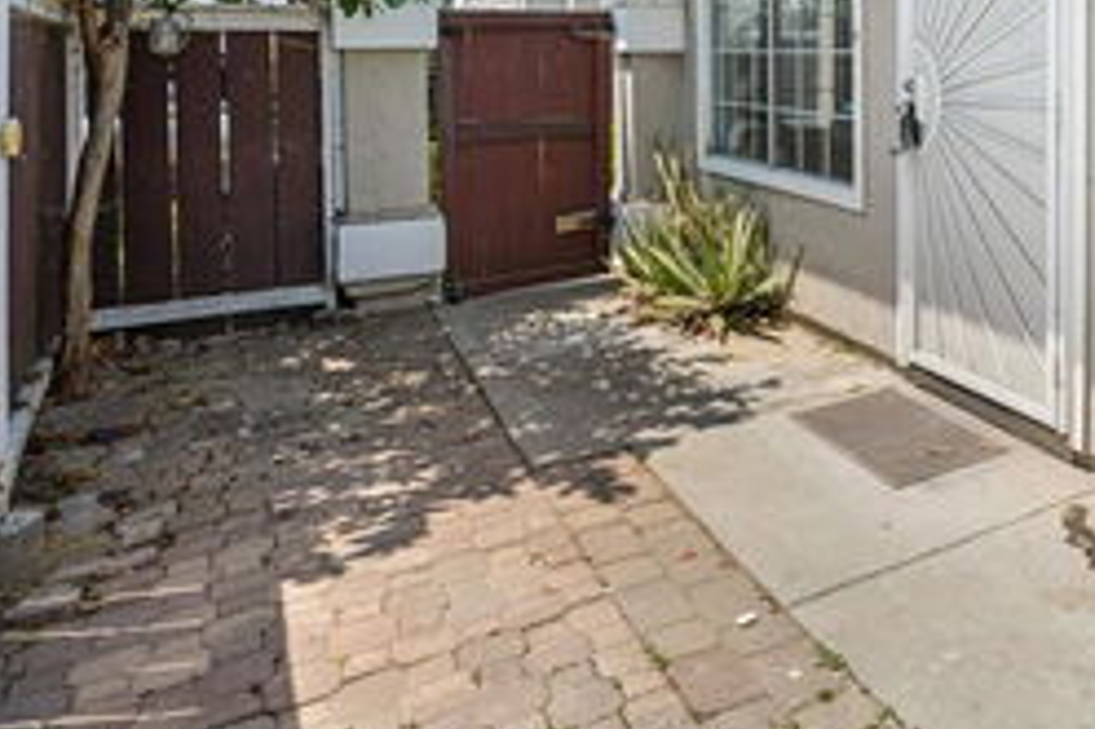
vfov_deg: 38.9
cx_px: 1051
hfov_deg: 50.8
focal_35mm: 31
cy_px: 53
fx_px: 942
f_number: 11
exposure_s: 1/400
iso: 100
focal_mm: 16
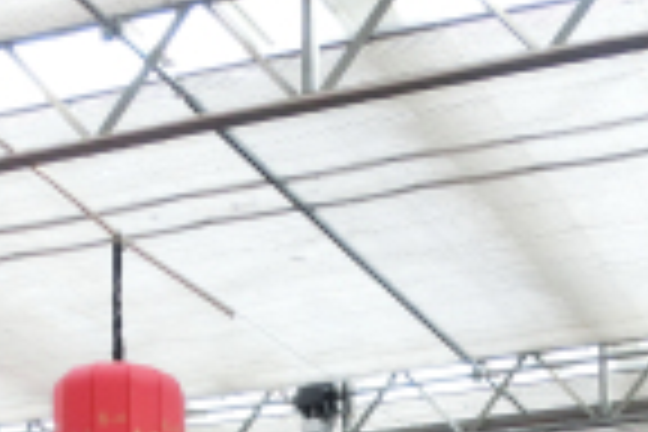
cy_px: 828
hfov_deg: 21.3
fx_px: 1710
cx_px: 486
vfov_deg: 12.8
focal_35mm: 95
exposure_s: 1/60
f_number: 3
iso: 125
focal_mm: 4.24
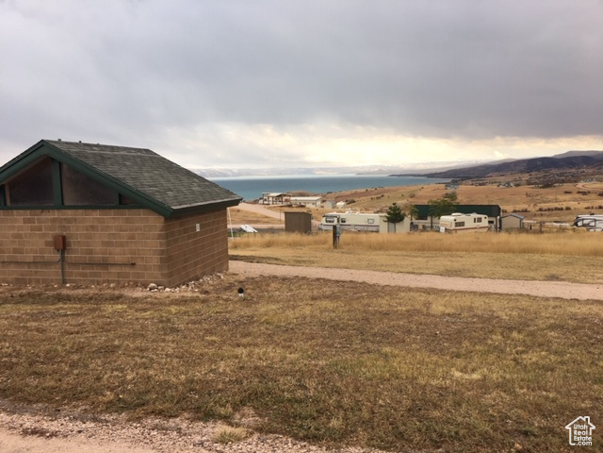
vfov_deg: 48.2
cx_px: 302
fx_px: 505
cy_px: 226
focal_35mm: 29
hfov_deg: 61.7
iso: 25
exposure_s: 1/140
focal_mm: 4.15
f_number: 2.2
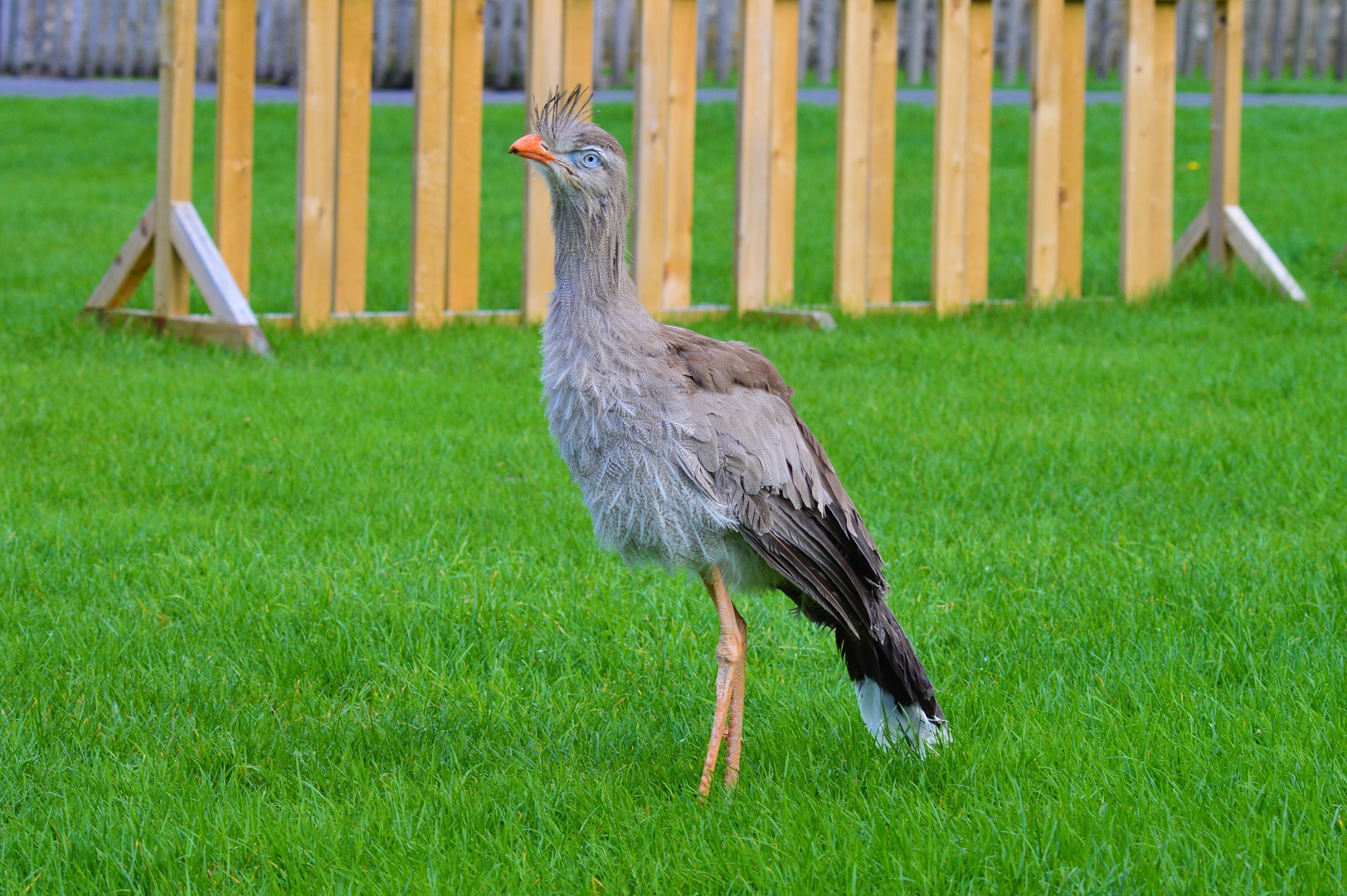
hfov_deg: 14.4
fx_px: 5327
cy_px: 448
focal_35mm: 142
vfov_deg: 9.6
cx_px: 674
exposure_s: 1/160
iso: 400
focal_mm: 95
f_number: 10
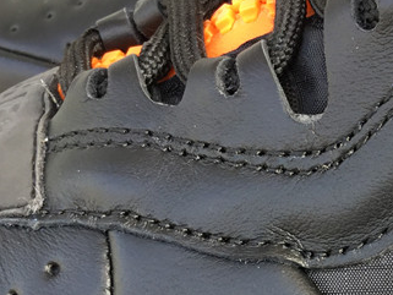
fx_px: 988
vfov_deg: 16.7
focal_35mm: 87
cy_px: 270
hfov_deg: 21.2
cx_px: 452
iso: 40
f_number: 2.4
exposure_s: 1/100
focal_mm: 3.3
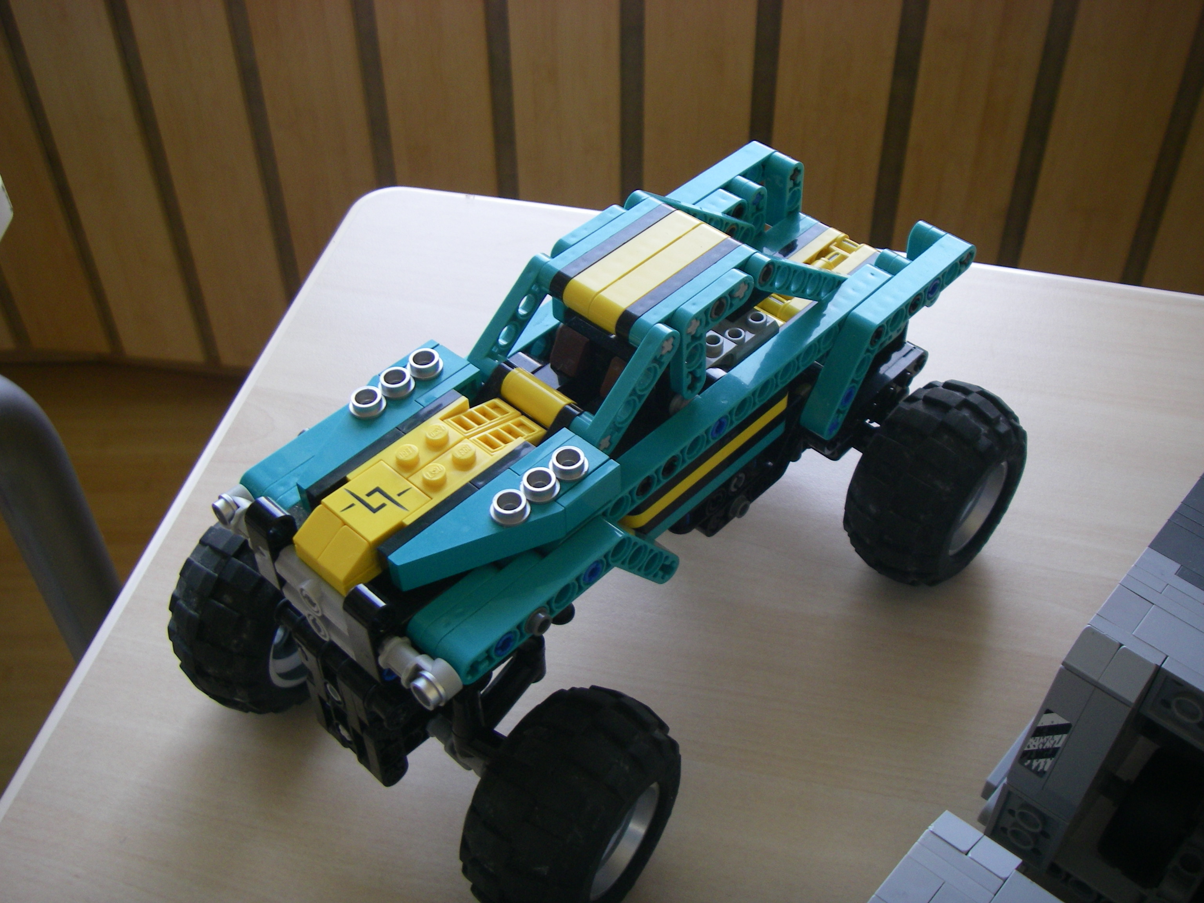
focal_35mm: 38
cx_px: 602
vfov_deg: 37.7
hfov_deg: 49.0
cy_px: 452
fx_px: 1322
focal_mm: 6.3
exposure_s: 1/50
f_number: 3.3
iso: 125
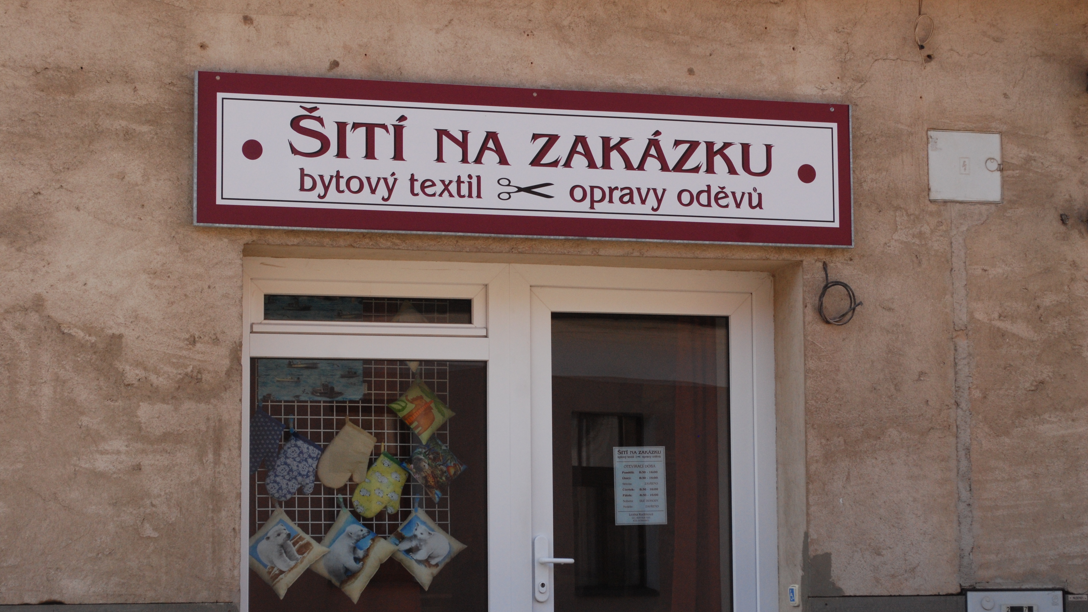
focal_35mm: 88
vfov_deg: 13.8
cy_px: 312
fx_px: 2525
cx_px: 541
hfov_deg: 24.3
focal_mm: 55
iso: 500
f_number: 9
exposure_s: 1/400
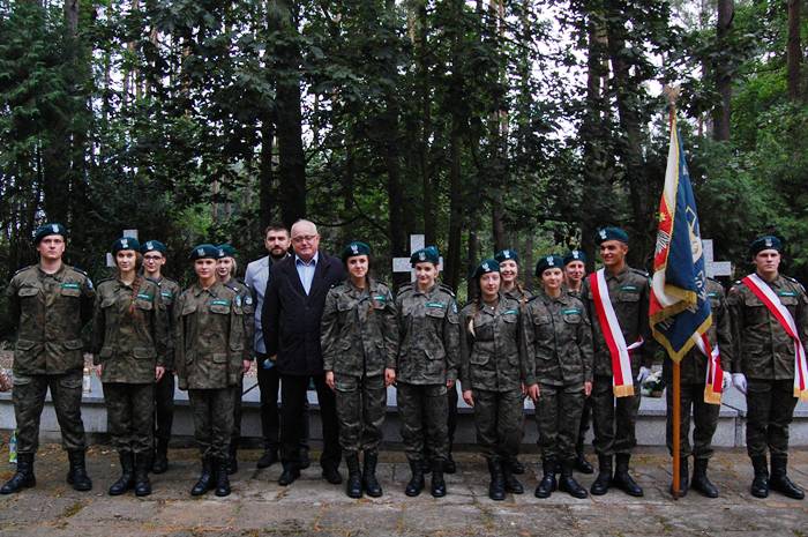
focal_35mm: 27
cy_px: 268
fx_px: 605
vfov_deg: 47.8
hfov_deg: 67.4
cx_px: 404
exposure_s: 1/200
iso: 800
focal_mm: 18
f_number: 7.1
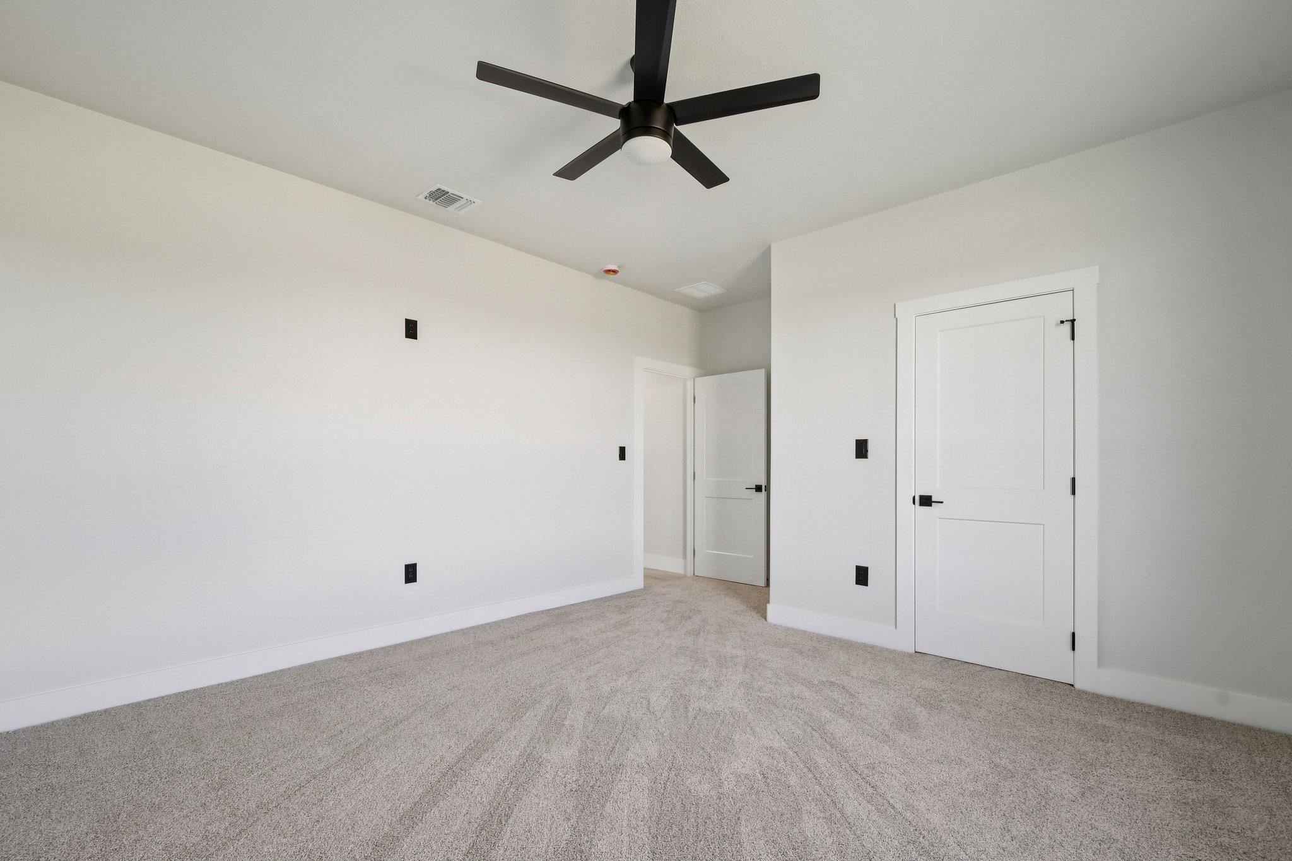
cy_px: 430
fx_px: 538
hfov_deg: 100.4
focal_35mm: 15
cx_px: 646
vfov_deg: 77.3
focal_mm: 10
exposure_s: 1/40
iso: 400
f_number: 8
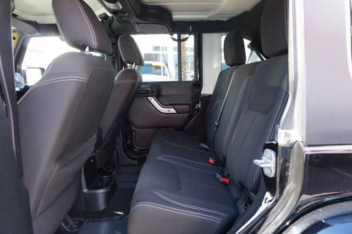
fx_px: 235
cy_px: 117
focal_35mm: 24
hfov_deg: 73.8
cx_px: 176
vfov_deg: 53.1
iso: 250
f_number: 4
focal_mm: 16
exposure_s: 1/60
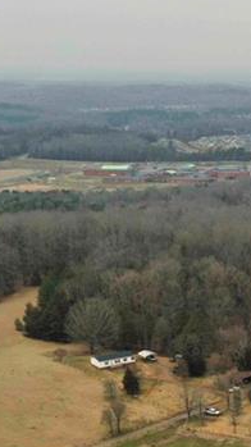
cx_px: 393
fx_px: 1019
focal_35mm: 86
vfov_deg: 24.0
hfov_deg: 13.2
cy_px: 403
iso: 100
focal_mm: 10.26
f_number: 5
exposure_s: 1/60
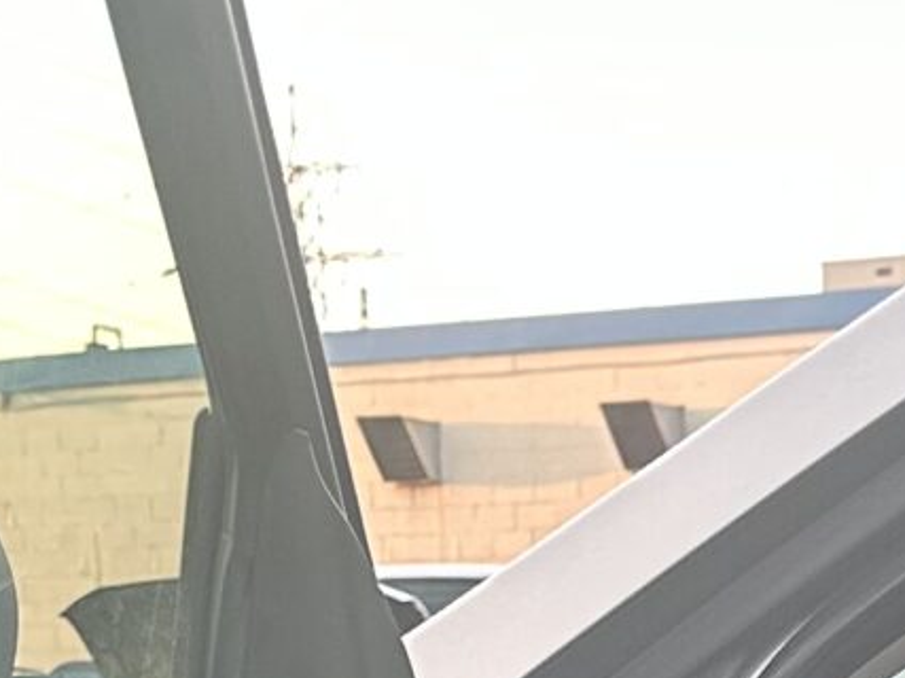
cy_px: 1456
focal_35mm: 144
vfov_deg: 9.5
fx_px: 3764
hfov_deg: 13.3
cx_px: 1138
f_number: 1.78
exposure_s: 1/114
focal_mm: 6.86
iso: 250
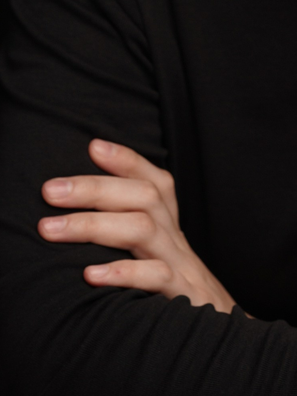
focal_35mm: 194
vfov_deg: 10.1
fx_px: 2219
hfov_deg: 7.5
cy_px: -36
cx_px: 426
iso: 200
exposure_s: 1/160
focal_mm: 50
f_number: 3.5
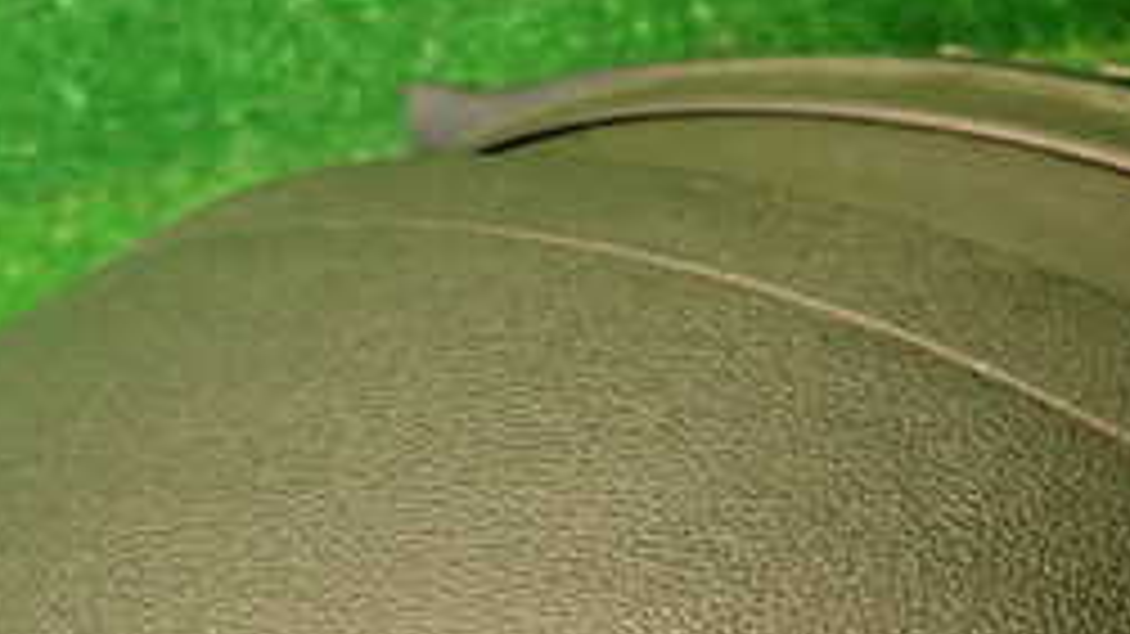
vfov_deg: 17.1
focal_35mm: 65
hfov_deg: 32.1
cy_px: 890
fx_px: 1947
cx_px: 738
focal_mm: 4.5
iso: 320
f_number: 2
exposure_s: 1/30
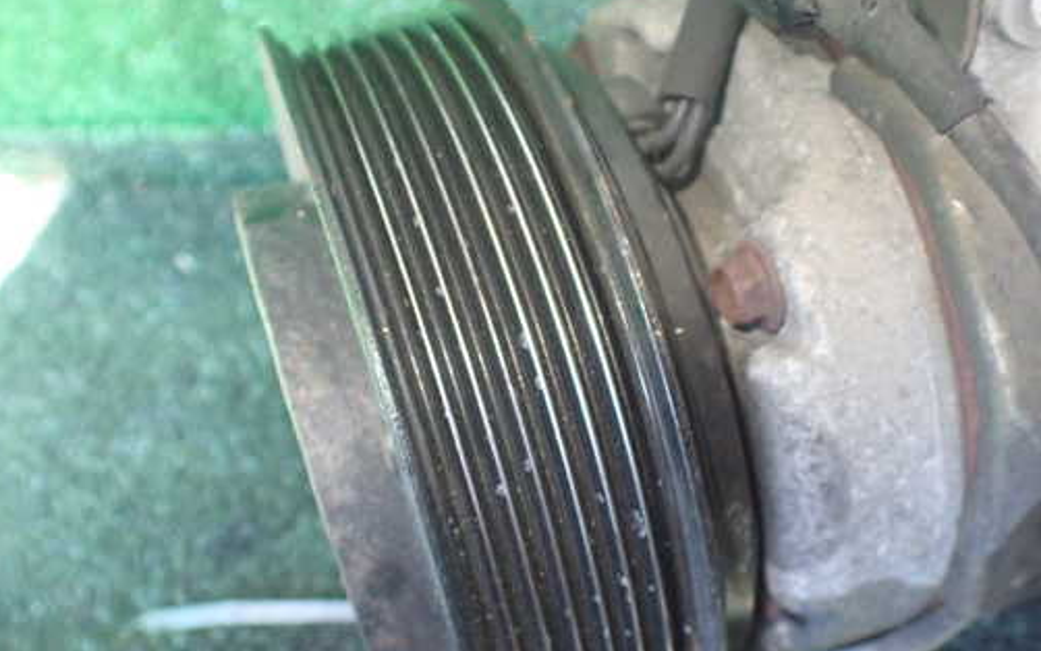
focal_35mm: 38
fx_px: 1078
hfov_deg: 51.5
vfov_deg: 33.5
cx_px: 537
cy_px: 392
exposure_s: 1/100
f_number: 2.3
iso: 800
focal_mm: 5.4
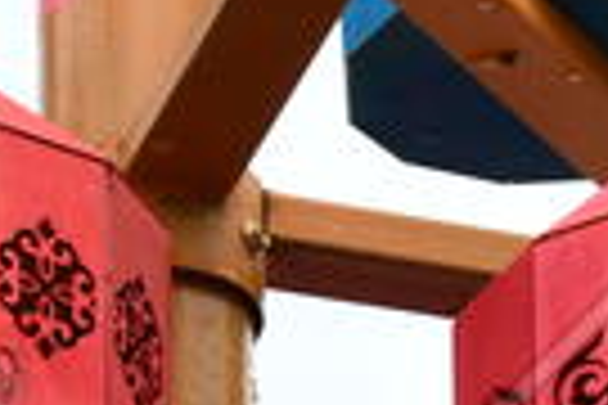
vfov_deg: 3.0
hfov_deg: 4.4
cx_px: 203
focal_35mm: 464
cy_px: 706
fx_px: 7836
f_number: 9
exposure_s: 1/60
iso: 100
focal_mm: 48
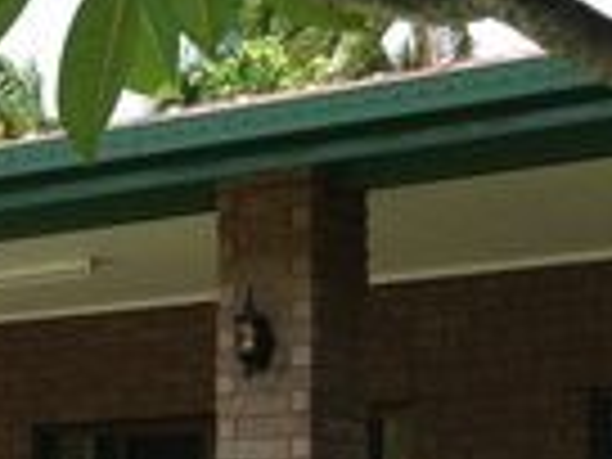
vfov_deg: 13.1
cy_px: 598
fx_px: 1927
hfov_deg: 18.0
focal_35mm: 109
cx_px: 256
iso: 50
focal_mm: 4.13
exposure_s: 1/507
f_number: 2.4
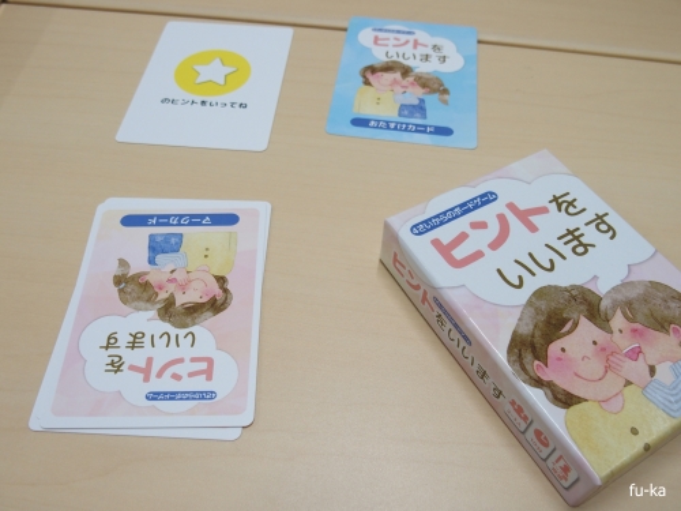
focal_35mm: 32
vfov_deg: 44.2
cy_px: 256
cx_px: 340
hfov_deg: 56.8
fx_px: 630
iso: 160
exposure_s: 1/60
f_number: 2.8
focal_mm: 6.7
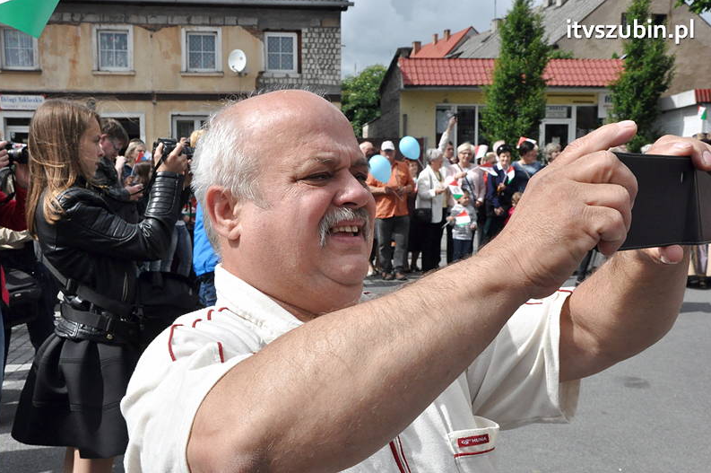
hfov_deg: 43.6
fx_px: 888
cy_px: 253
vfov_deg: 29.8
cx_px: 333
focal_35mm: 45
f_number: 14
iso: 1250
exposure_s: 1/1250
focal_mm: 28
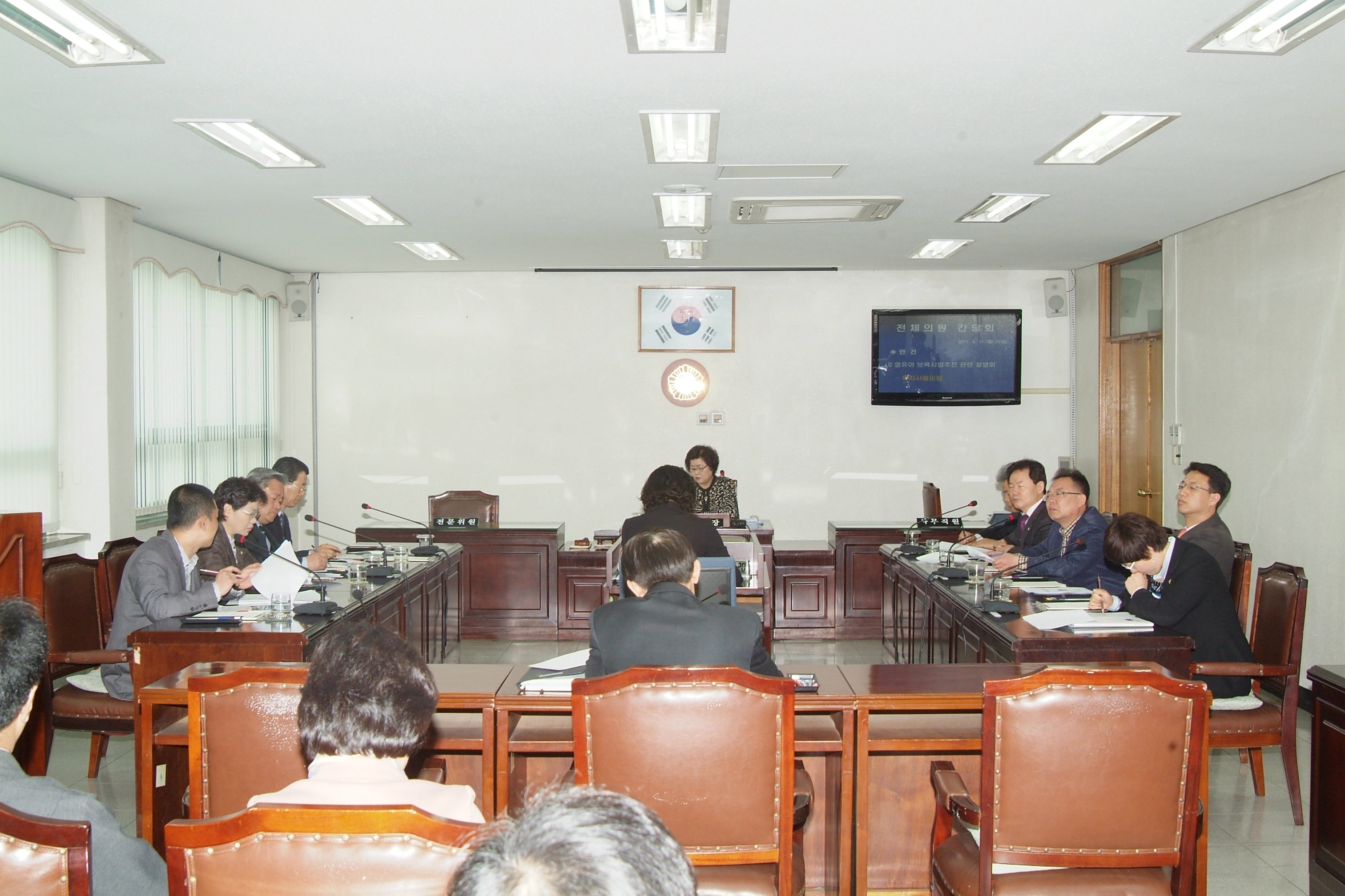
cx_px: 672
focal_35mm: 42
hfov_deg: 46.4
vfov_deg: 31.9
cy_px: 448
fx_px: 1569
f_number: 6.7
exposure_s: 1/60
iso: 800
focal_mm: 28
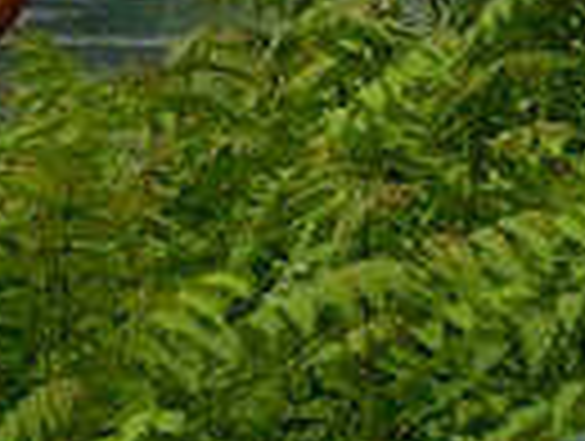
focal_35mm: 1289
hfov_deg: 1.5
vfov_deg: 1.2
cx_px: -504
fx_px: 21824
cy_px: -194
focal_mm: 34.4
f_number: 5.6
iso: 200
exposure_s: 1/500
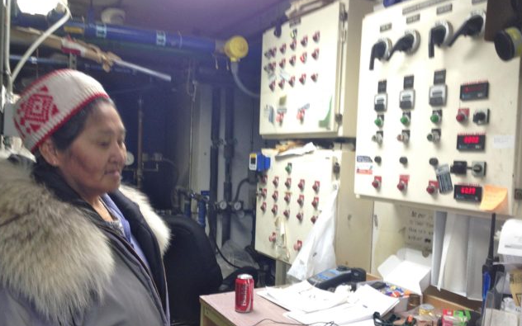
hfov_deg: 54.0
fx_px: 512
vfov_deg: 35.3
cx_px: 260
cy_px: 178
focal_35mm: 36
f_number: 2.4
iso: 80
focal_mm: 4.12
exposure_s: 1/20
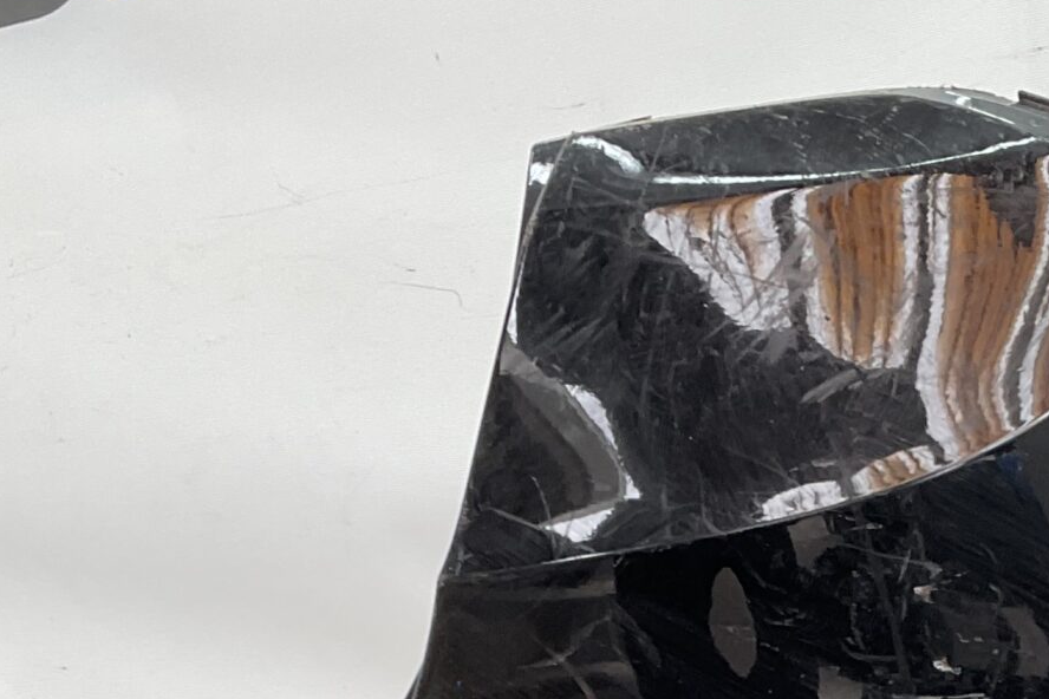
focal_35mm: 87
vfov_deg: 15.1
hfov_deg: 23.1
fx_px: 2535
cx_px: 827
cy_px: 870
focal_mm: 3
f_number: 1.8
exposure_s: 1/100
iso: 25
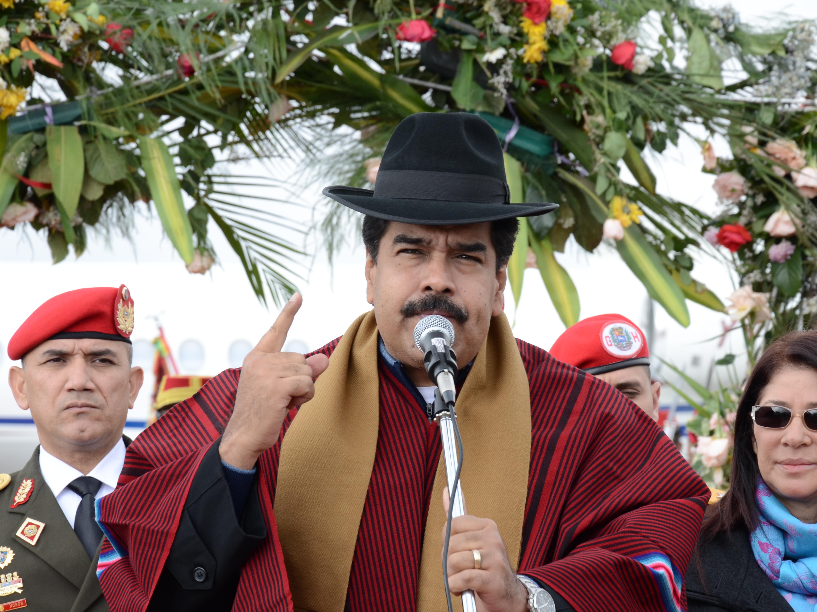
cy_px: 306
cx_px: 442
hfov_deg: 11.5
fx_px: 4049
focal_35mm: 172
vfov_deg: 8.7
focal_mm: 105
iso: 400
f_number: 10
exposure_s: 1/320
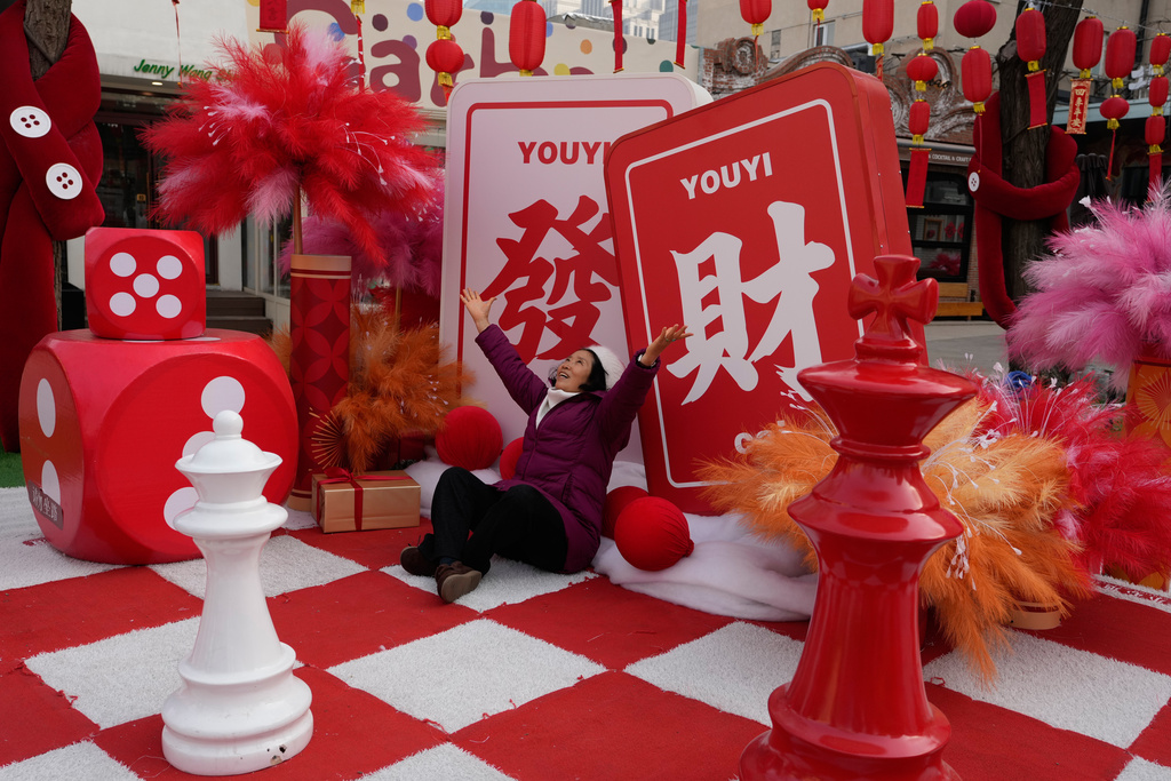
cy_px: 390
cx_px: 586
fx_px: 1008
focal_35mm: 31
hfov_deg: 60.3
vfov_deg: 42.3
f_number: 5
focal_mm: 31
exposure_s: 1/1000
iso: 500
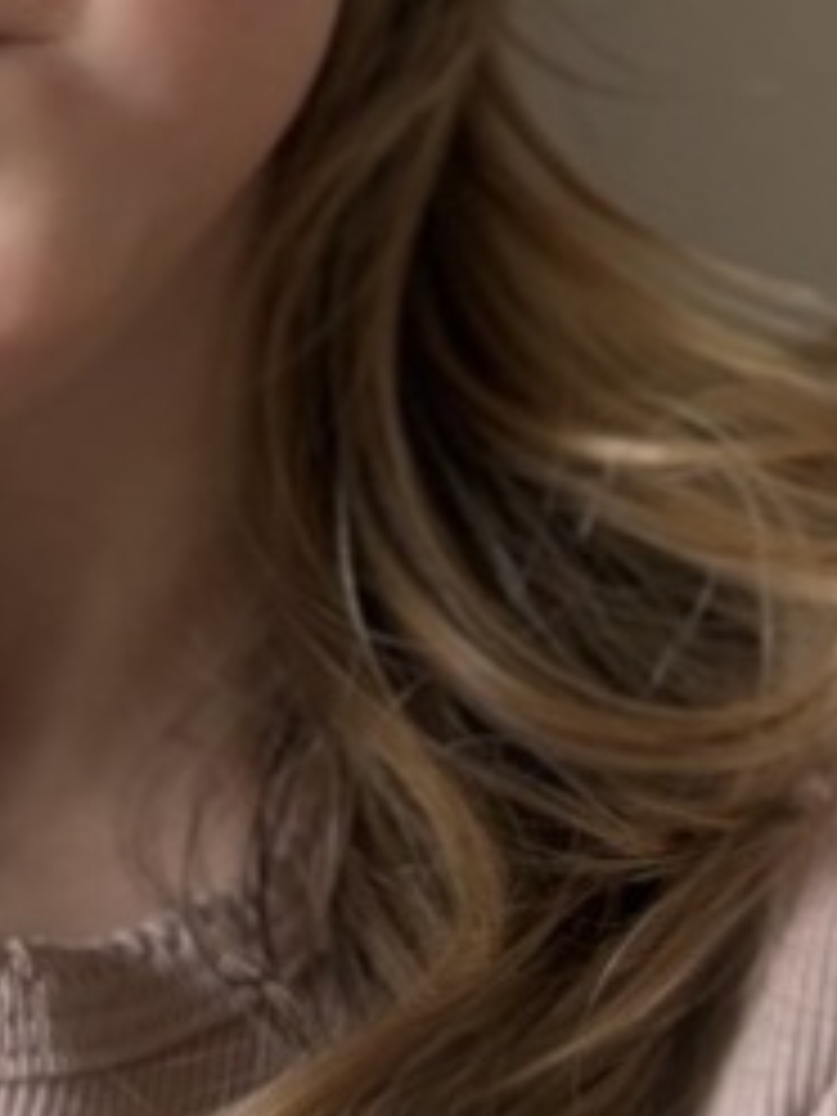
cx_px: -126
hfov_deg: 12.9
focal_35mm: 112
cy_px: 2
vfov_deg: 17.2
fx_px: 3611
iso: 160
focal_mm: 5.96
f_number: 1.6
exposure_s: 1/60
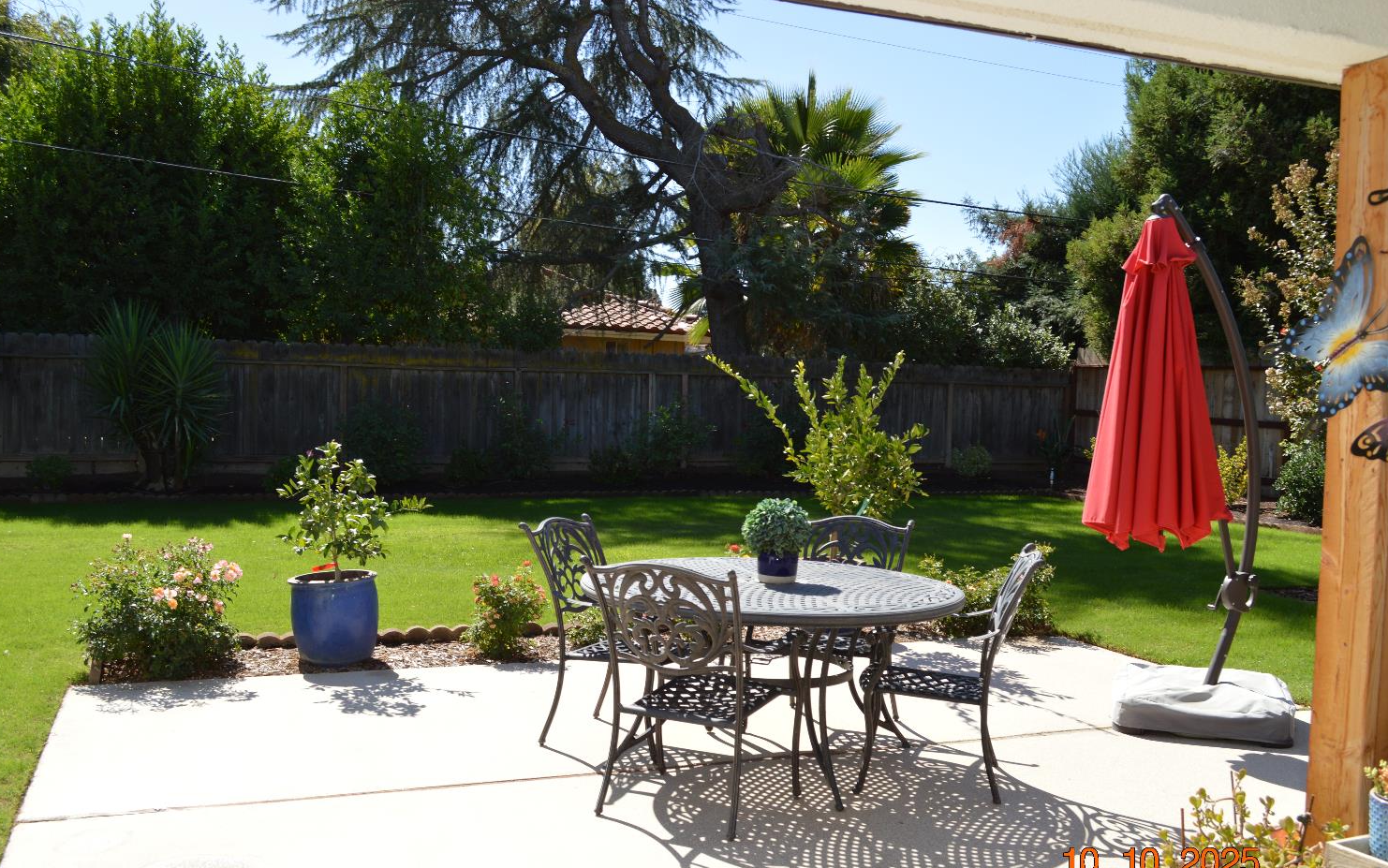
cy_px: 466
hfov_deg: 56.7
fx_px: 1286
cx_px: 690
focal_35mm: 34
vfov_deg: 37.3
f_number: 8
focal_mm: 22
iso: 100
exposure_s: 1/200
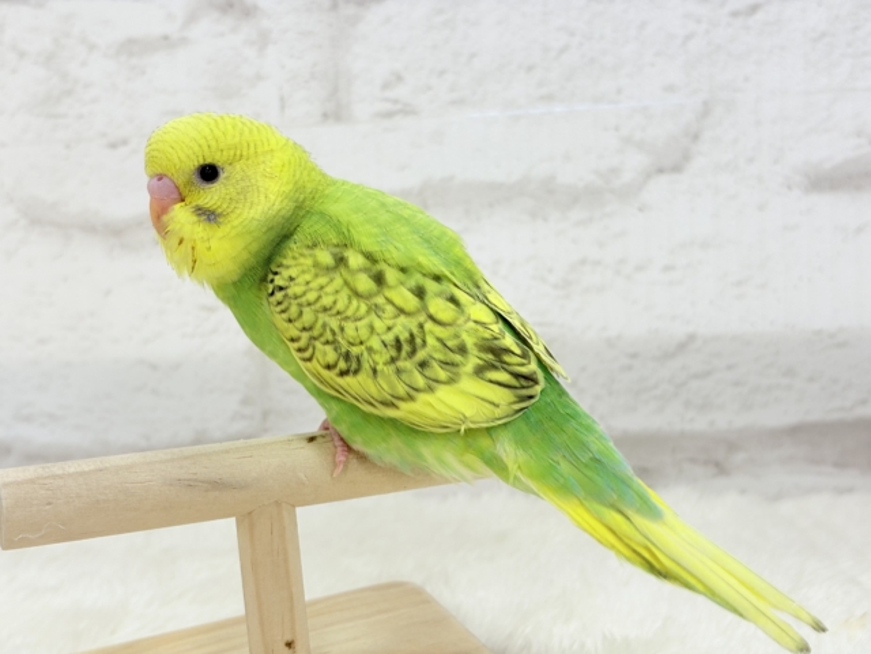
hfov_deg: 36.8
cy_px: 327
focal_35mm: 52
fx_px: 1308
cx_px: 436
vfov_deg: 28.0
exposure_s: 1/50
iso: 32
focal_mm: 5.96
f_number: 1.6
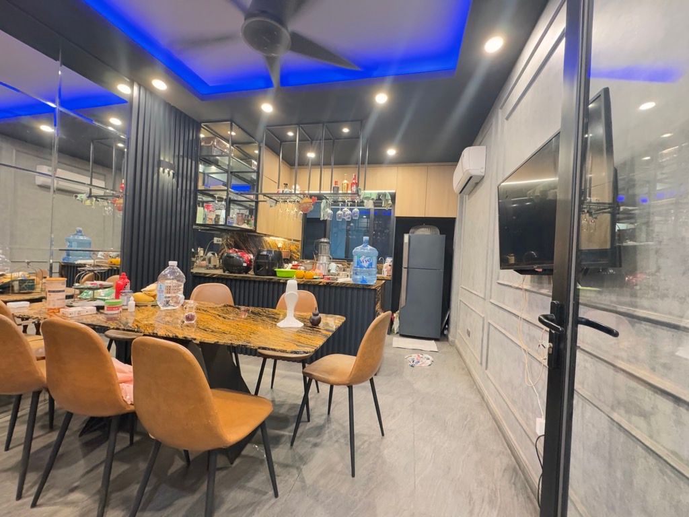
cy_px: 258
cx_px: 344
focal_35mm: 14
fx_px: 279
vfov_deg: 85.7
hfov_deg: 102.1
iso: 1000
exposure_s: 1/50
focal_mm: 2.22
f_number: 2.2
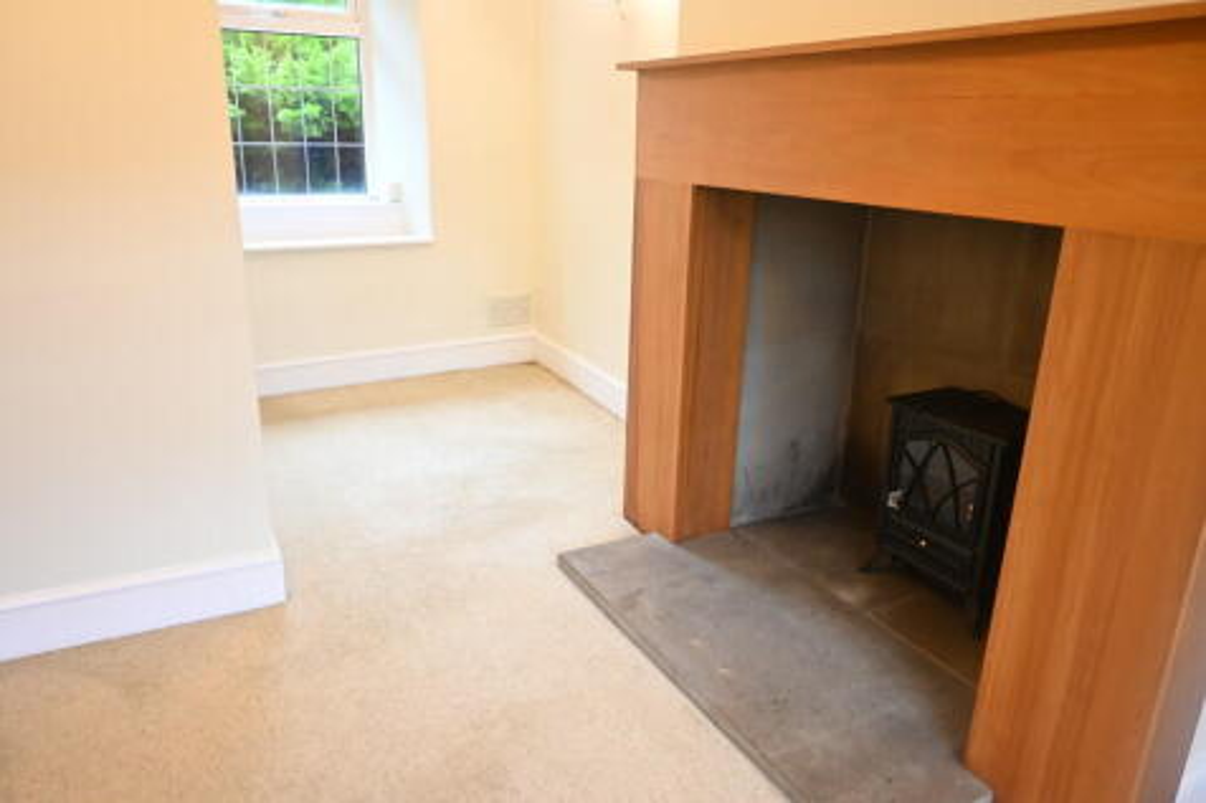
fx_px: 879
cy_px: 402
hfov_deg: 68.9
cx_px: 603
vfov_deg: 49.1
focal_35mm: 26
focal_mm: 17.5
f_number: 3.5
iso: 1000
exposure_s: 1/20
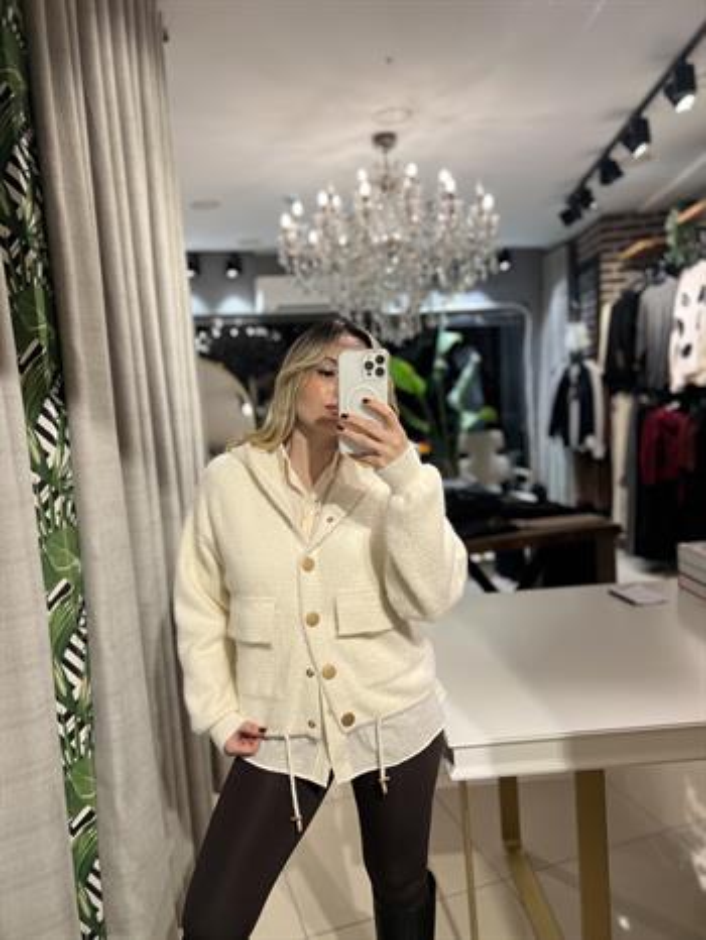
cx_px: 353
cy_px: 470
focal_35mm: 26
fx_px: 706
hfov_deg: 53.1
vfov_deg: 67.3
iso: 32
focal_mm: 5.7
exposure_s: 1/108
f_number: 1.5
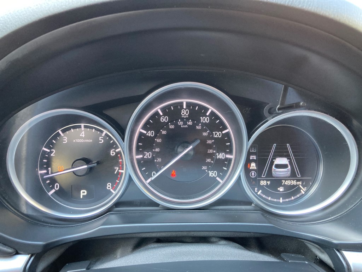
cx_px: 181
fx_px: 293
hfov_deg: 63.4
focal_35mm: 28
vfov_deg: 49.7
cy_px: 136
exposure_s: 1/56
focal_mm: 3.99
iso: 200
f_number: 1.8
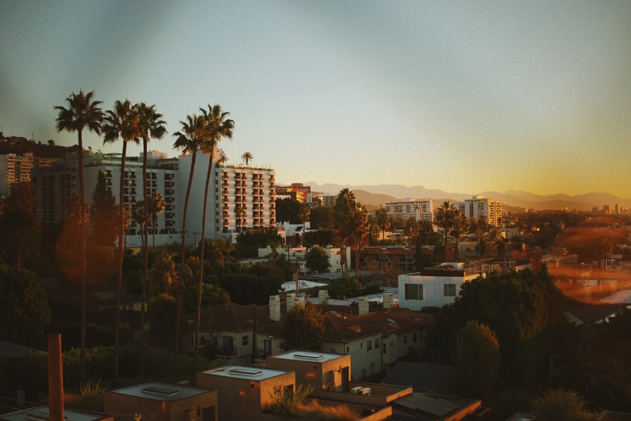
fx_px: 718
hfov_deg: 47.4
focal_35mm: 41
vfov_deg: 32.6
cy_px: 210
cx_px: 316
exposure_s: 1/250
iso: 125
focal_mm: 27
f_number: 2.8
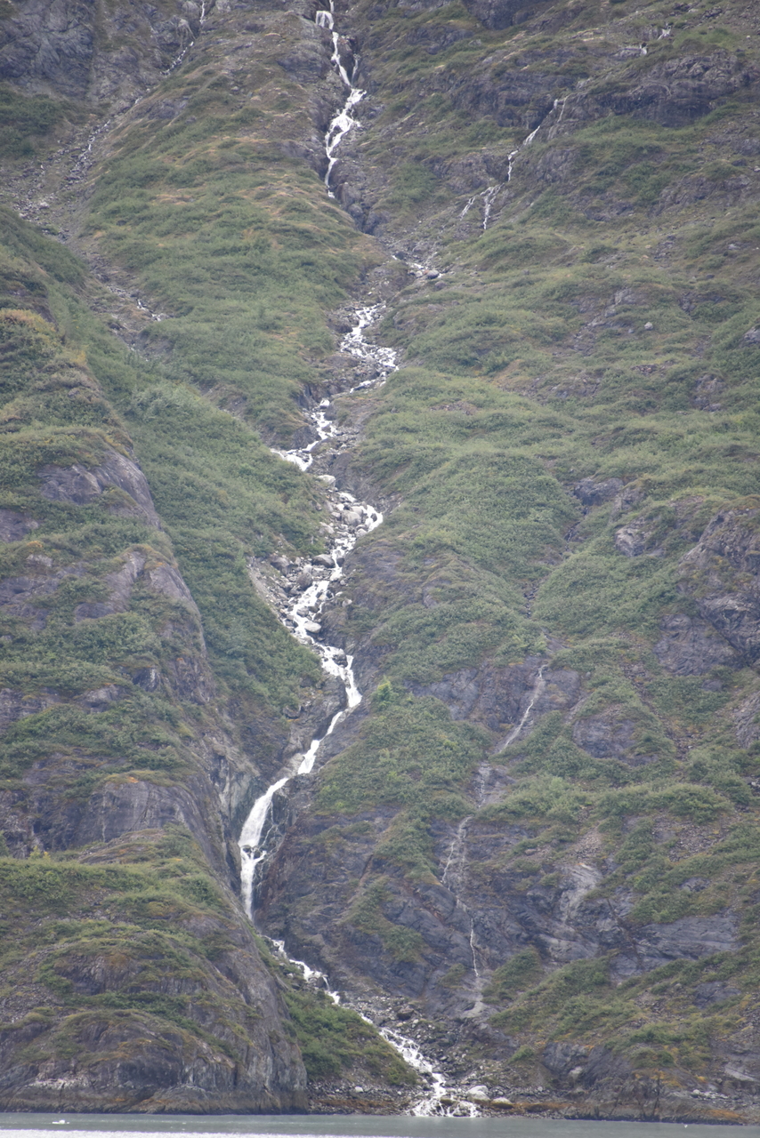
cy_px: 569
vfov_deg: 6.9
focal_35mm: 300
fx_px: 9494
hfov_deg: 4.6
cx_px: 380
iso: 1100
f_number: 5.6
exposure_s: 1/640
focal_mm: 300
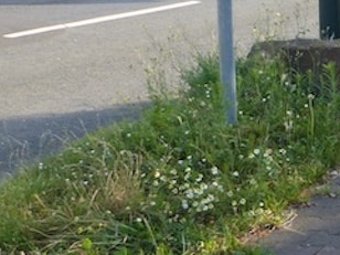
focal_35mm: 83
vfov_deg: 17.8
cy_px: 108
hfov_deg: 20.2
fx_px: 815
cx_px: 511
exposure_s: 1/100
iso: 100
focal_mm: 4.5
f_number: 4
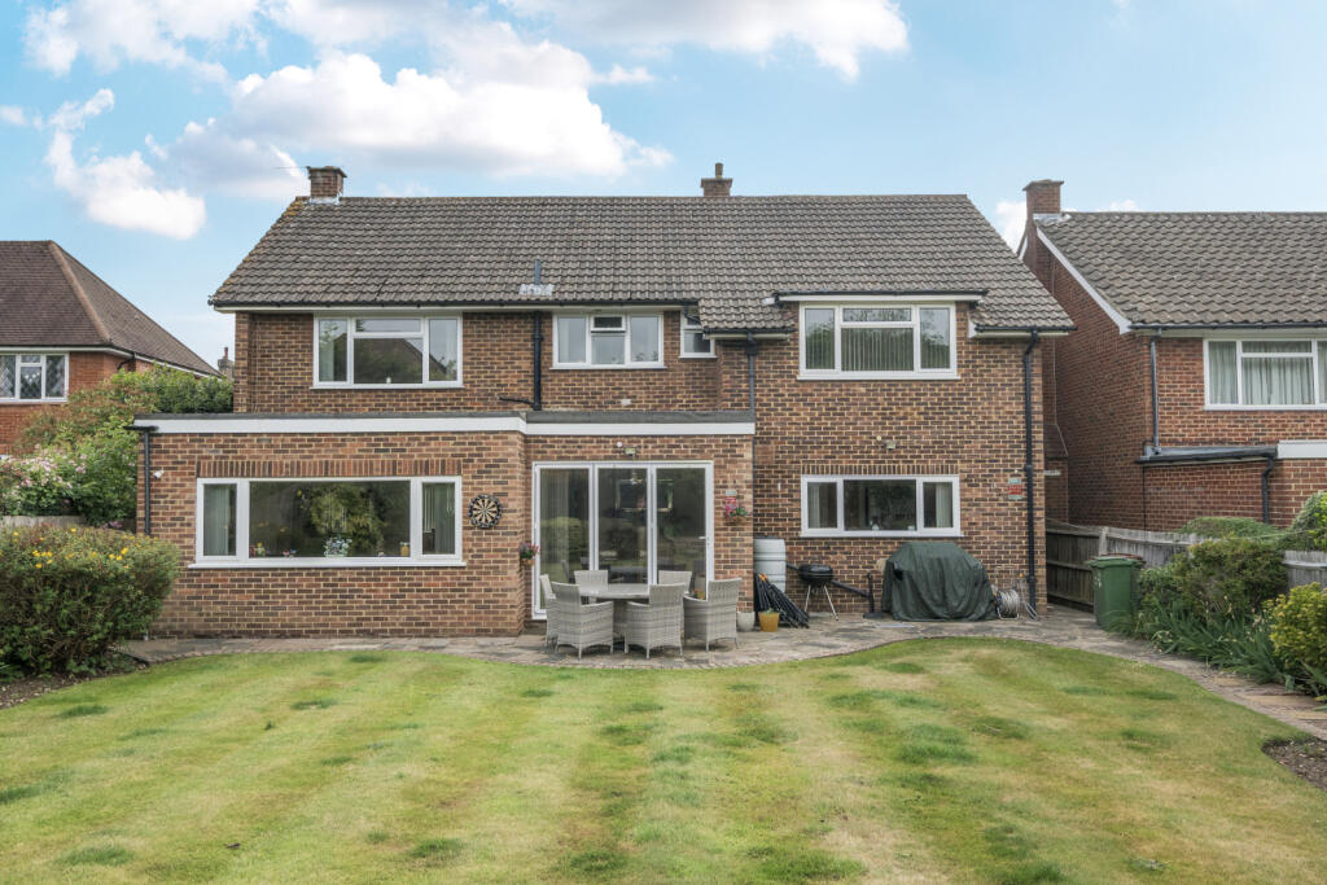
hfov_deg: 67.4
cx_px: 664
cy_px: 442
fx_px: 995
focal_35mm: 27
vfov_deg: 47.9
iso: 400
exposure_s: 1/250
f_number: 8
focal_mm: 18
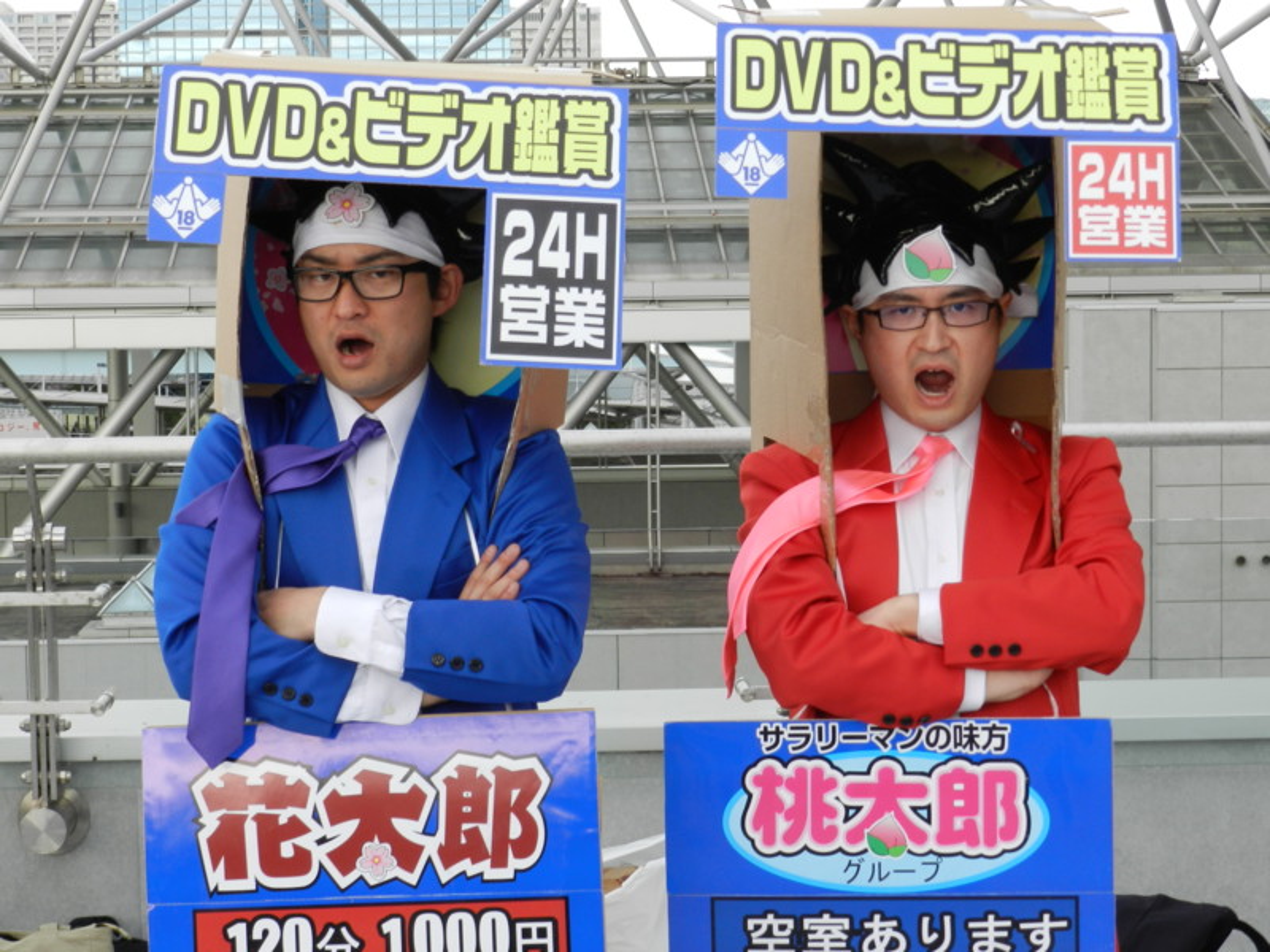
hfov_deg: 25.7
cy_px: 476
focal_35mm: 76
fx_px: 2788
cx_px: 635
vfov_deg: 19.4
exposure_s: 1/125
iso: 160
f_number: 4.8
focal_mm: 13.5
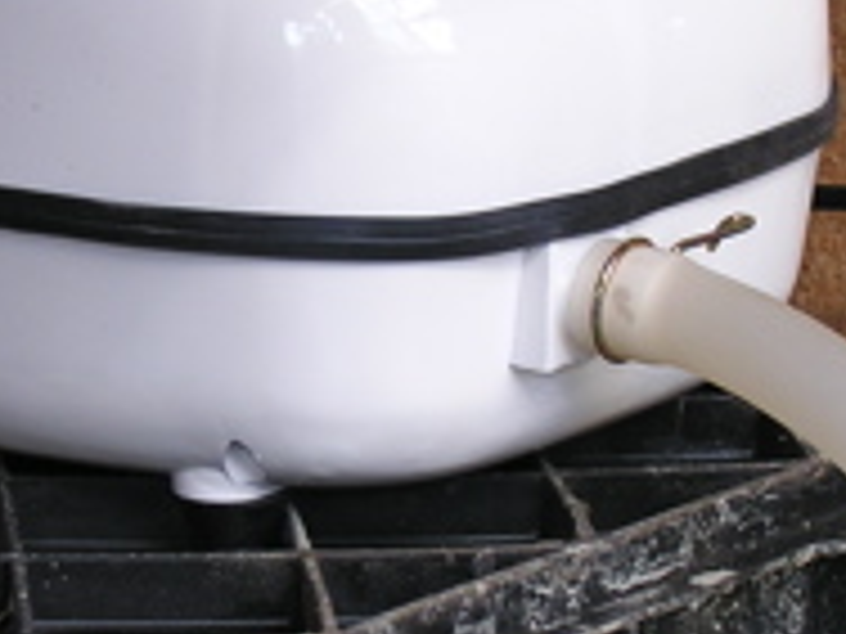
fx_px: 5206
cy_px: 427
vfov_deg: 7.0
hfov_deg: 9.3
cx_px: 324
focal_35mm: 213
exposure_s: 1/30
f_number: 3.1
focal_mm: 12.7
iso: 50
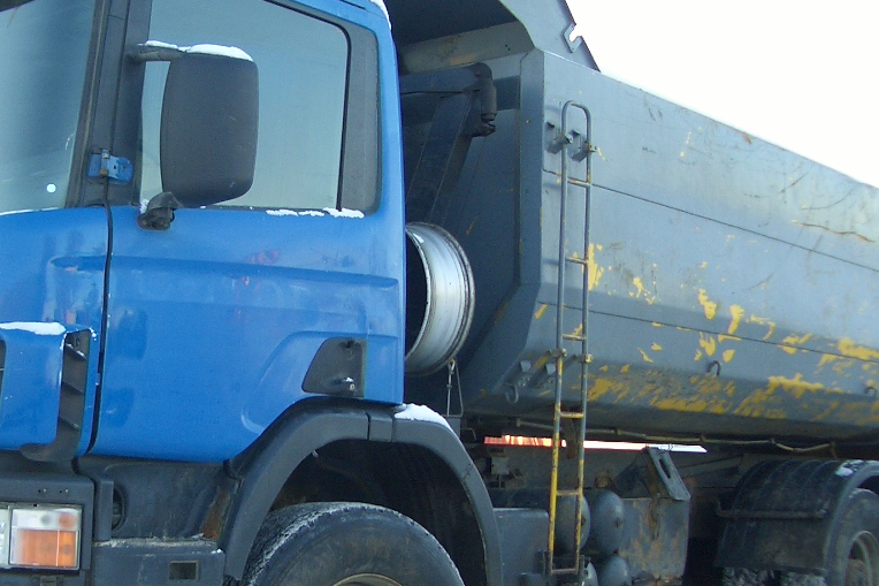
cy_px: 345
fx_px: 1489
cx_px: 359
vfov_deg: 22.2
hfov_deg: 32.8
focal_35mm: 61
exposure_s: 1/80
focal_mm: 5.8
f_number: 2.6
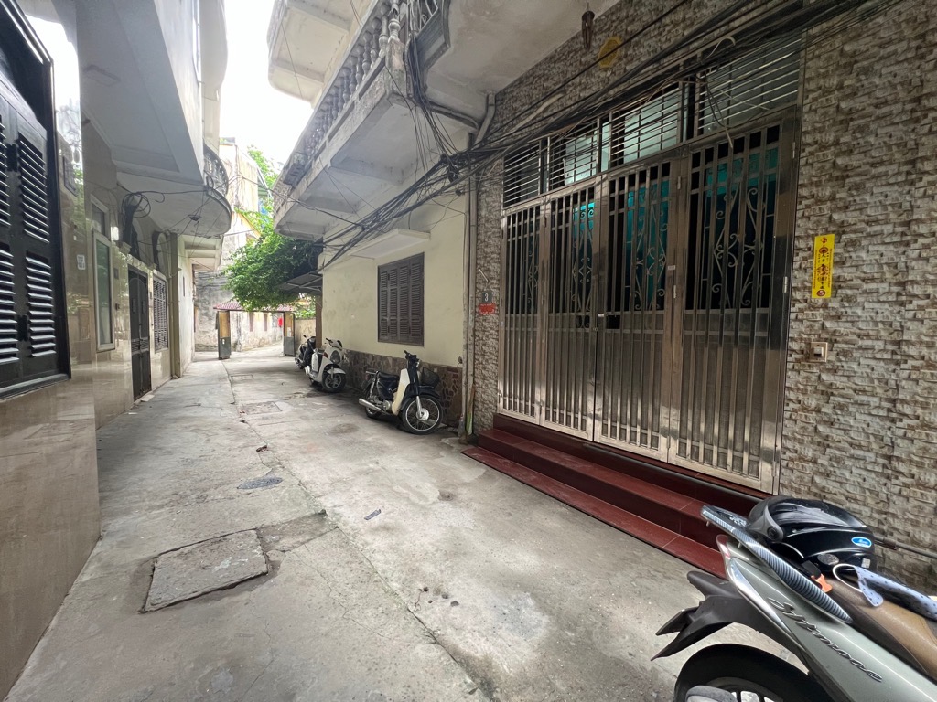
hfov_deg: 106.2
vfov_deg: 89.9
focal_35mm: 13
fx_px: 352
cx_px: 468
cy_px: 351
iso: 250
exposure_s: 1/64
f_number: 1.8
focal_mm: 1.57
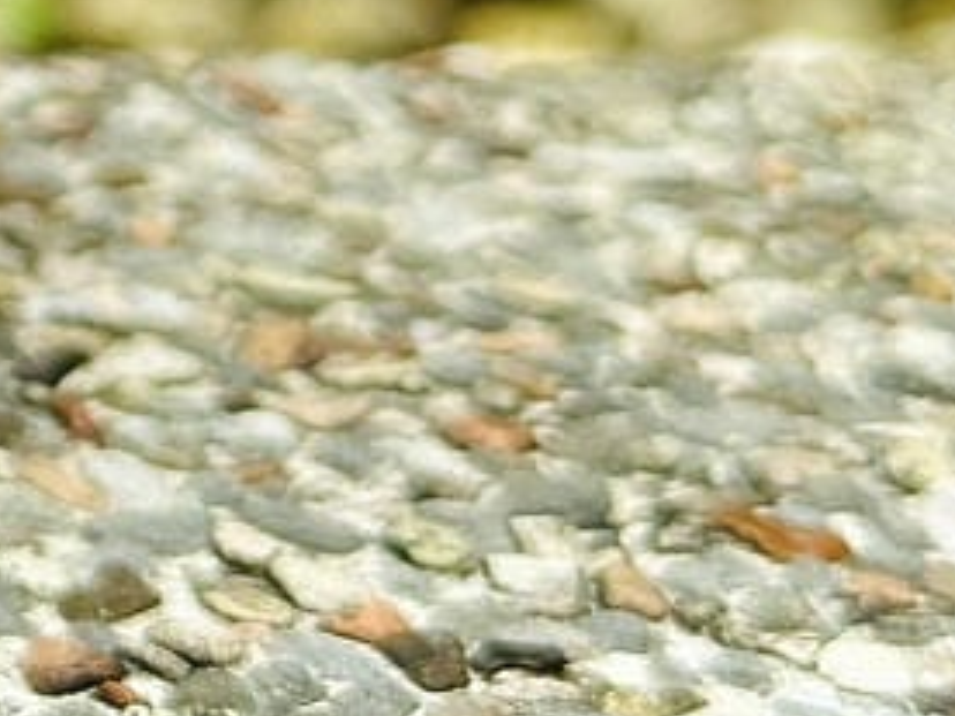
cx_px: -1097
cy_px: -740
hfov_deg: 8.8
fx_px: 5766
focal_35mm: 209
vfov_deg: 6.9
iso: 64
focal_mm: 6.86
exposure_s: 1/121
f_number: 1.78
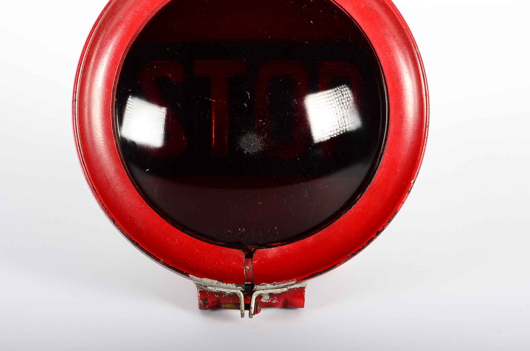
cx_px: 239
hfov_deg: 11.3
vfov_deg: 7.5
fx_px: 2689
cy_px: 125
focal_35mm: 183
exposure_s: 1/250
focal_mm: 92
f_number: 13
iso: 100
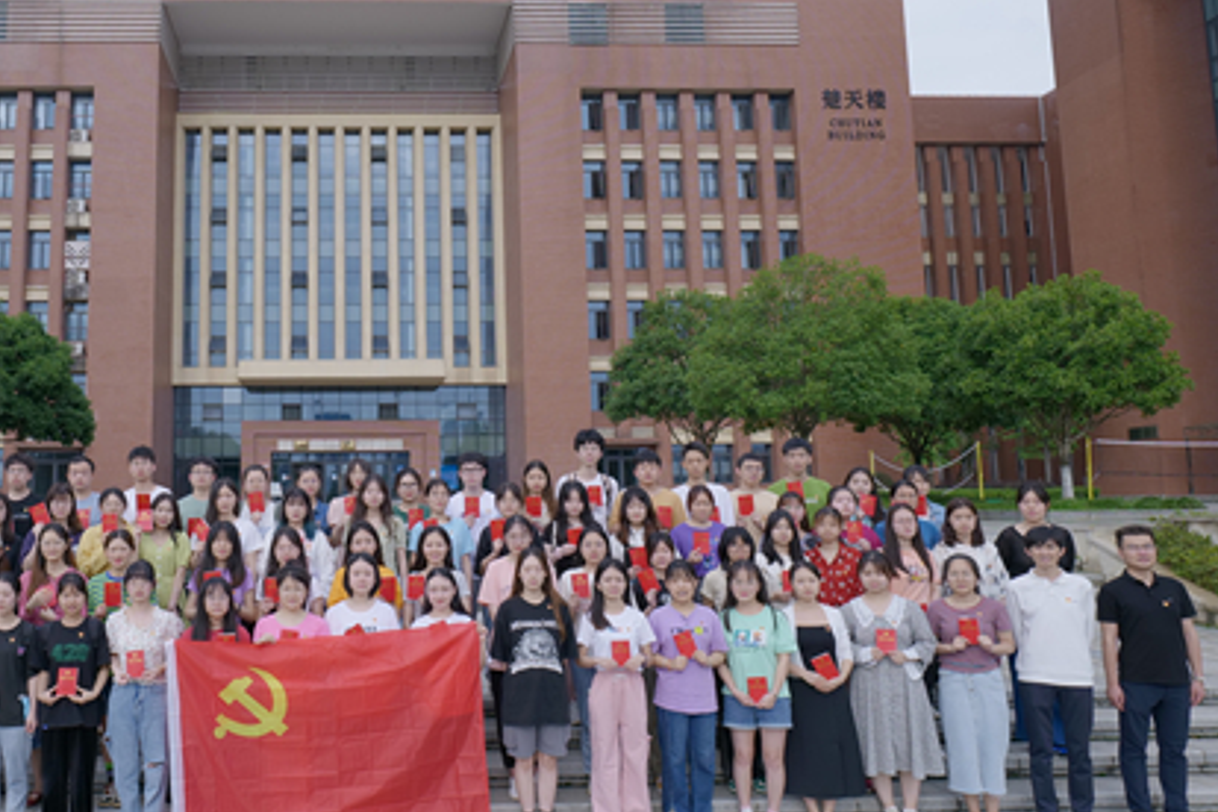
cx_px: 365
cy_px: 385
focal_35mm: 29
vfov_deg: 44.9
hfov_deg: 61.4
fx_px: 981
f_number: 7.1
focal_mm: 20
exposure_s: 1/125
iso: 200
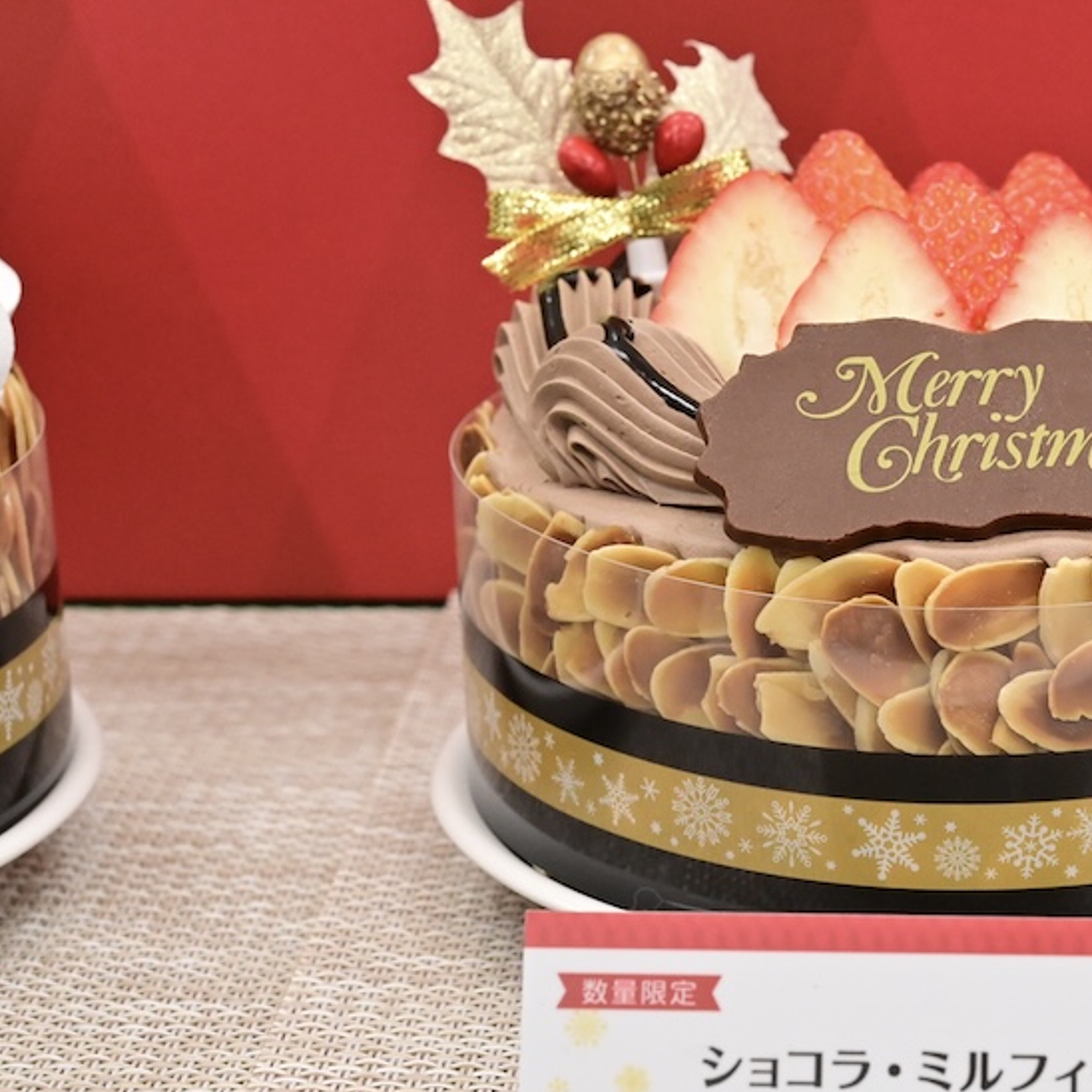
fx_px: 3319
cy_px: 633
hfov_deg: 18.5
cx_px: 901
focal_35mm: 93
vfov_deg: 18.7
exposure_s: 1/160
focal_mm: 60
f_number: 10
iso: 6400
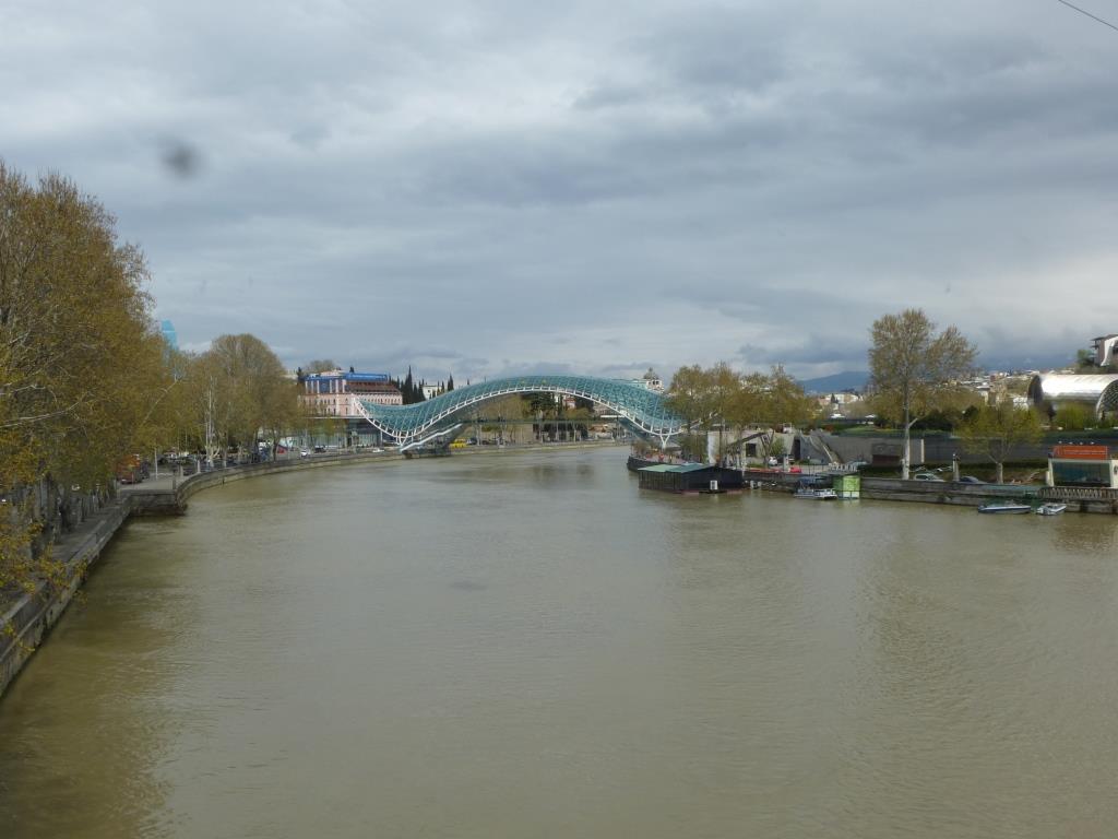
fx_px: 1163
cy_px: 420
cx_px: 559
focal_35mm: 36
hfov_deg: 51.4
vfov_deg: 39.7
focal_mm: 6.4
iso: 100
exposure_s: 1/500
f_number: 5.6
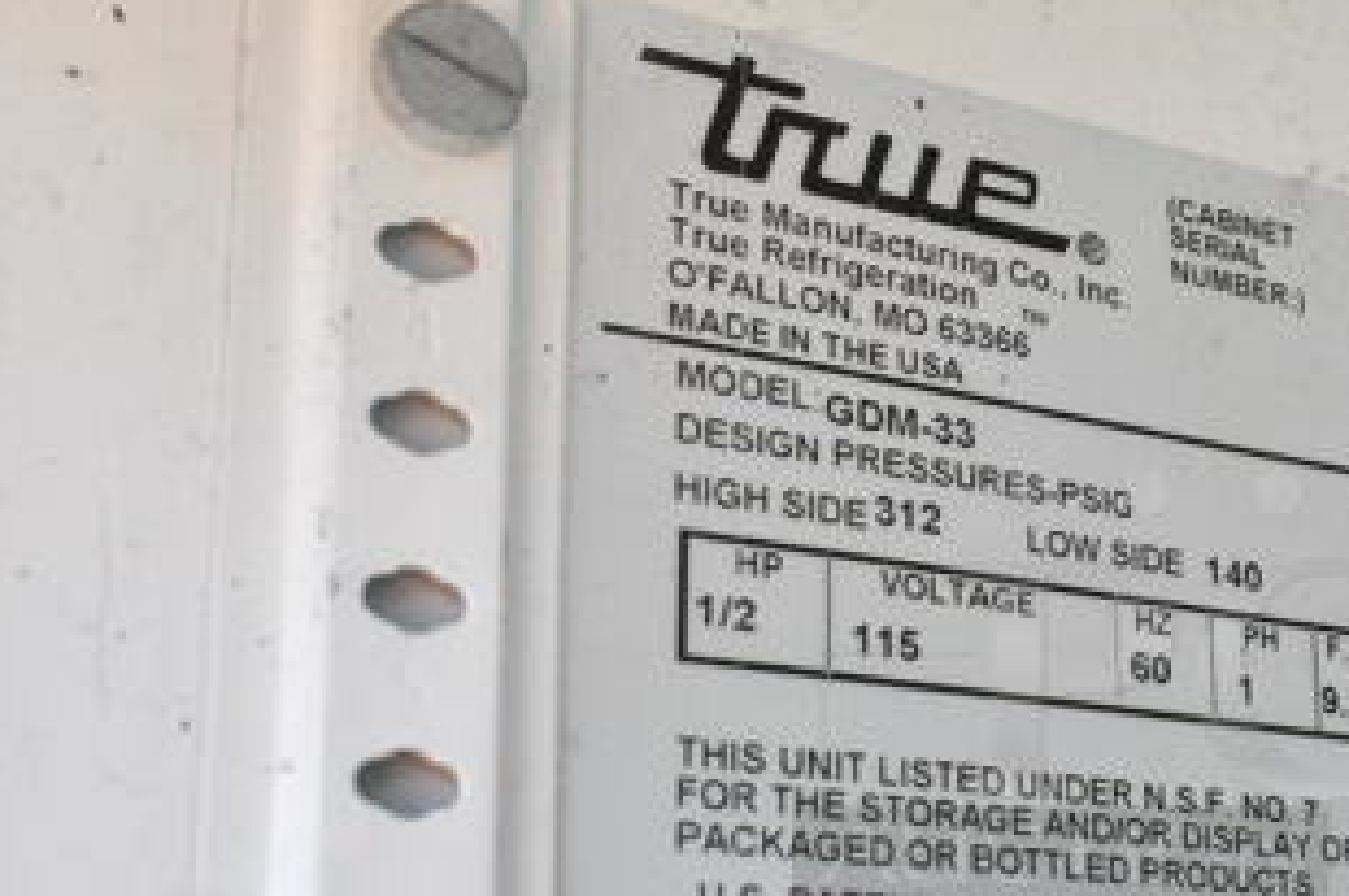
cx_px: 1279
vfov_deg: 19.0
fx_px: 2658
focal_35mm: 71
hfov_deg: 27.2
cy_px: 670
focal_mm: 24
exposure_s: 1/640
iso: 6400
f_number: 13
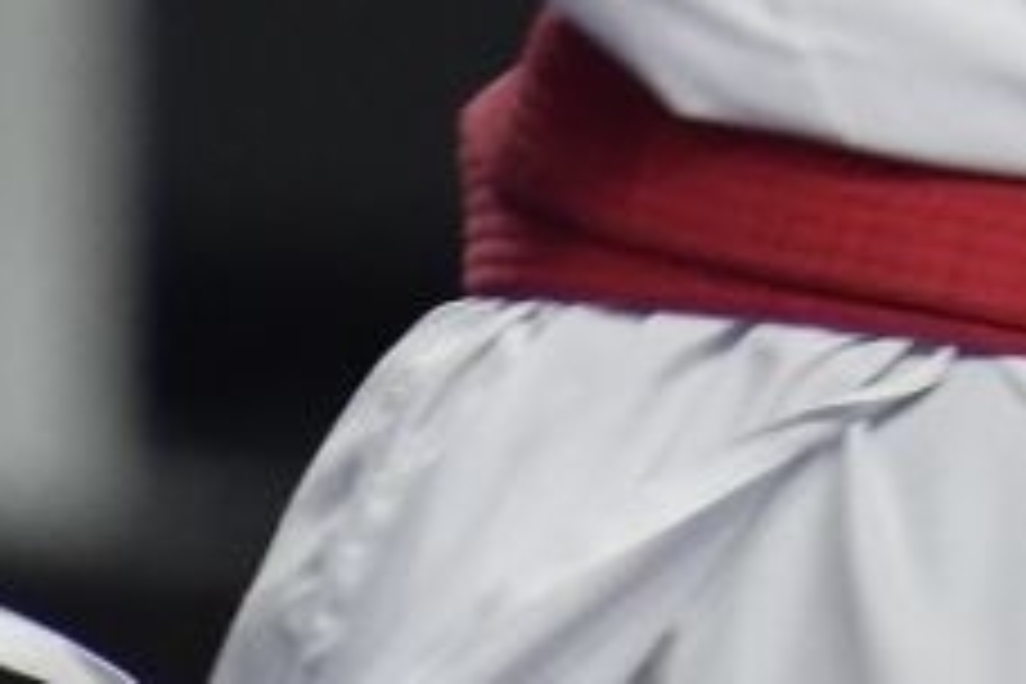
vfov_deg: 0.4
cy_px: -1660
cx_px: 1652
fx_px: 94356
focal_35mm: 3311
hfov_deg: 0.6
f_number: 4
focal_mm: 280
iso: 1250
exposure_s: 1/800
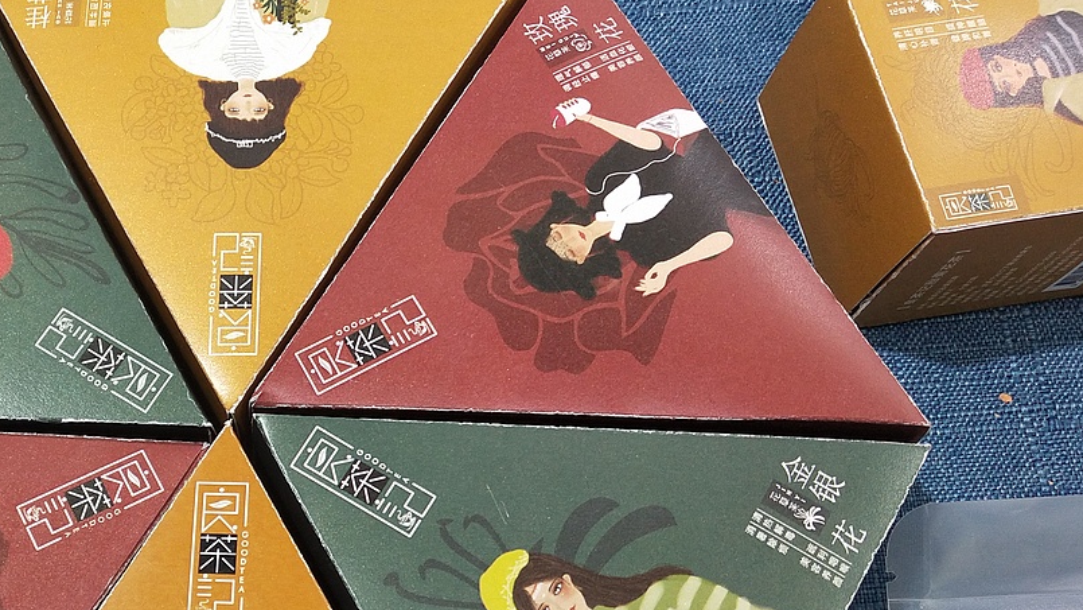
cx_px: 257
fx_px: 1493
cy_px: 444
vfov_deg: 22.9
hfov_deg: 38.7
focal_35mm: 52
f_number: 1.8
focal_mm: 3.95
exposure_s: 1/50
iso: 150
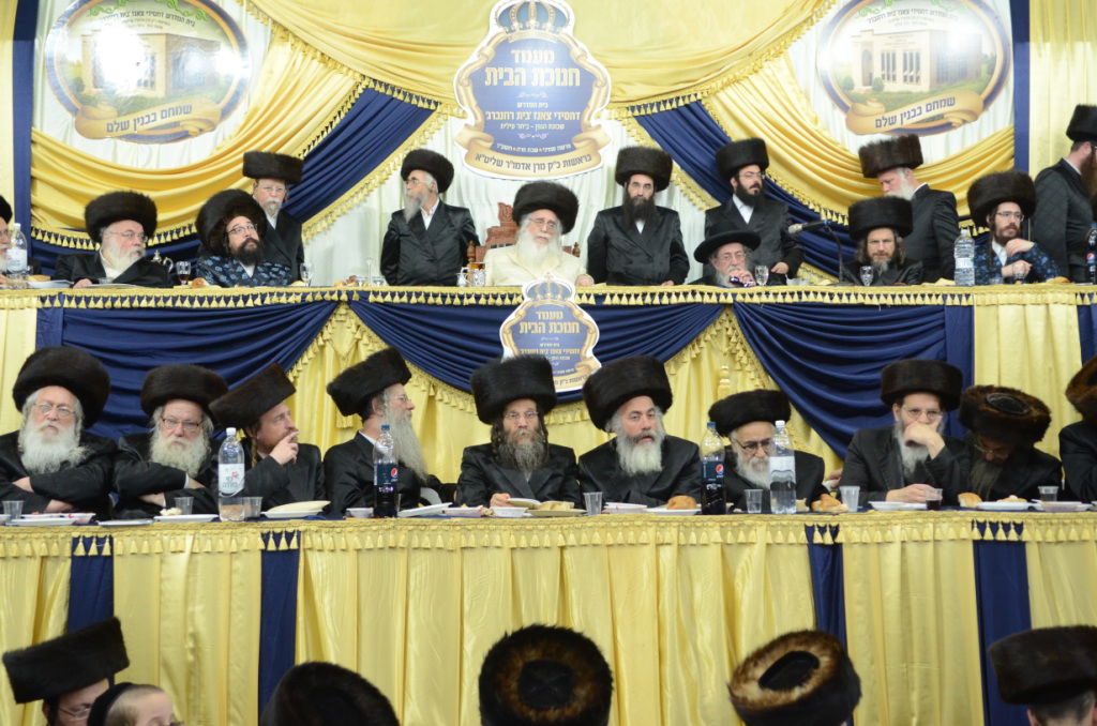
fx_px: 1459
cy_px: 363
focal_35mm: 48
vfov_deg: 27.9
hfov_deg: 41.2
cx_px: 548
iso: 1250
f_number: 3.2
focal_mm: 32
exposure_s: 1/60
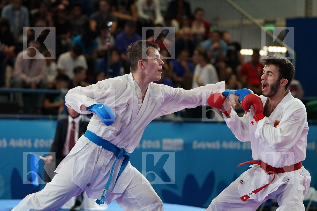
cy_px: 106
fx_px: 1611
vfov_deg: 7.5
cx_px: 158
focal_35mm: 183
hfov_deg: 11.2
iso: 1600
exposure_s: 1/1000
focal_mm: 122
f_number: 2.8
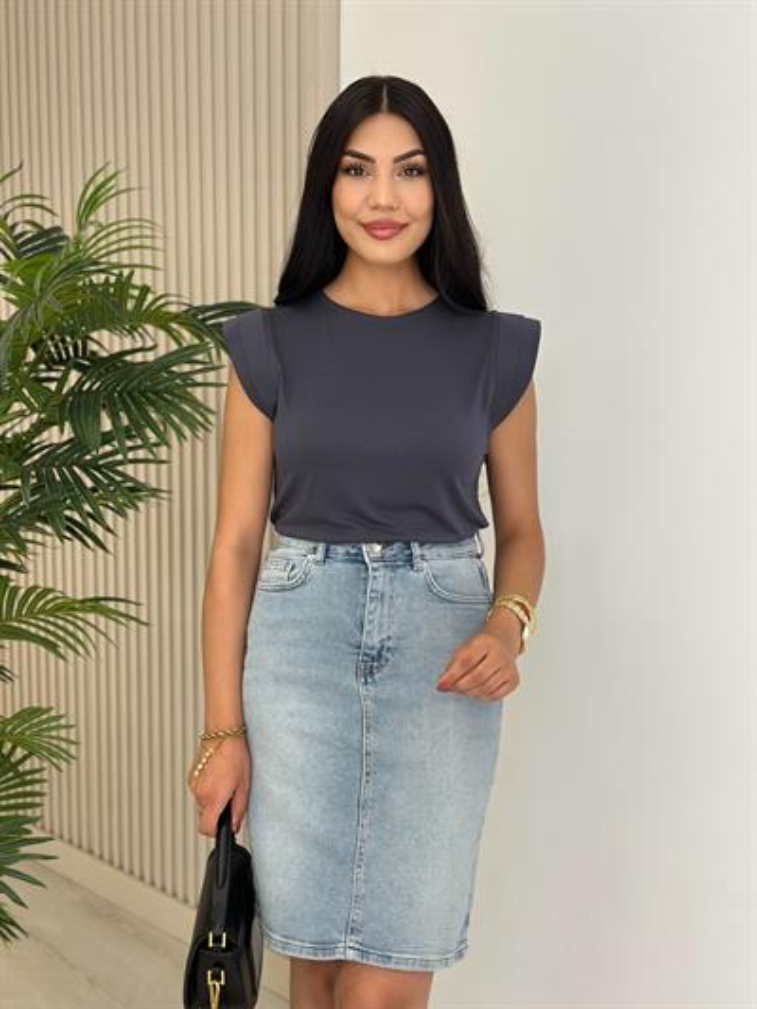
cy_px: 504
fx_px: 1399
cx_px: 378
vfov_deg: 39.6
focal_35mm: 48
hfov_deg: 30.3
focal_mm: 6.86
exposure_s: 1/271
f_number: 1.78
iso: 80
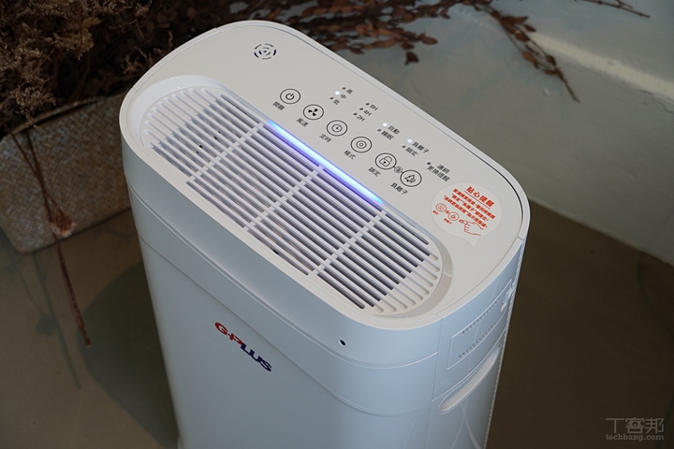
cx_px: 337
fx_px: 1320
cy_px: 224
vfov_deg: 19.3
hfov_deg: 28.6
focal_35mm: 70
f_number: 5.6
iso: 320
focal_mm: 47
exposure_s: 1/80
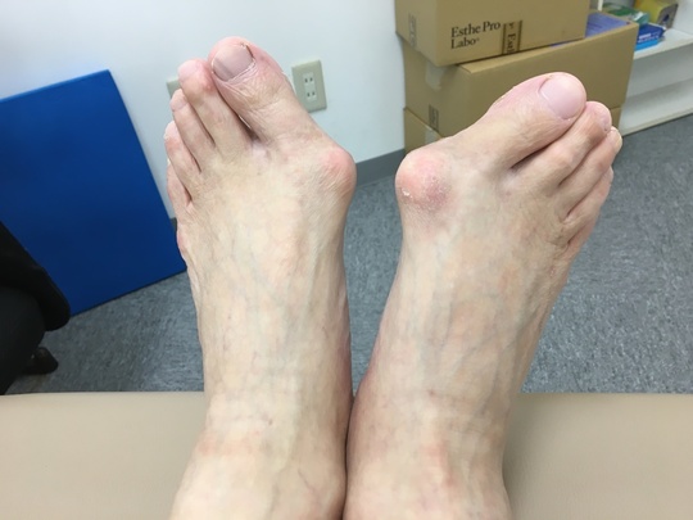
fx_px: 581
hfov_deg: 61.7
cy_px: 260
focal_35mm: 29
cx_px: 346
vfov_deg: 48.2
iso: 80
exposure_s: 1/33
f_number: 2.2
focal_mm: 4.15
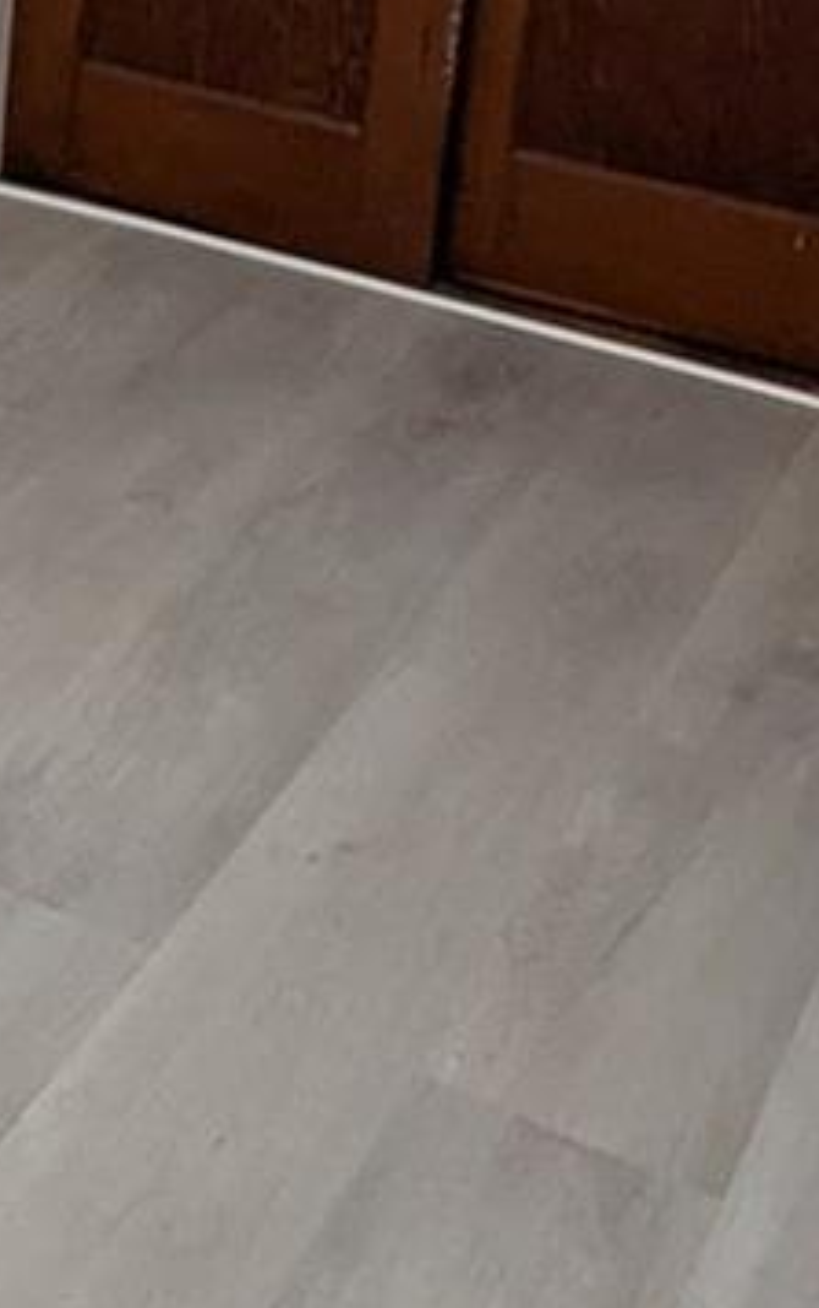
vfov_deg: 24.8
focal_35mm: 76
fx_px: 2710
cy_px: -209
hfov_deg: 14.7
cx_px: -716
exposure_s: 1/48.9
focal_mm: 2.35
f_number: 2.2
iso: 489
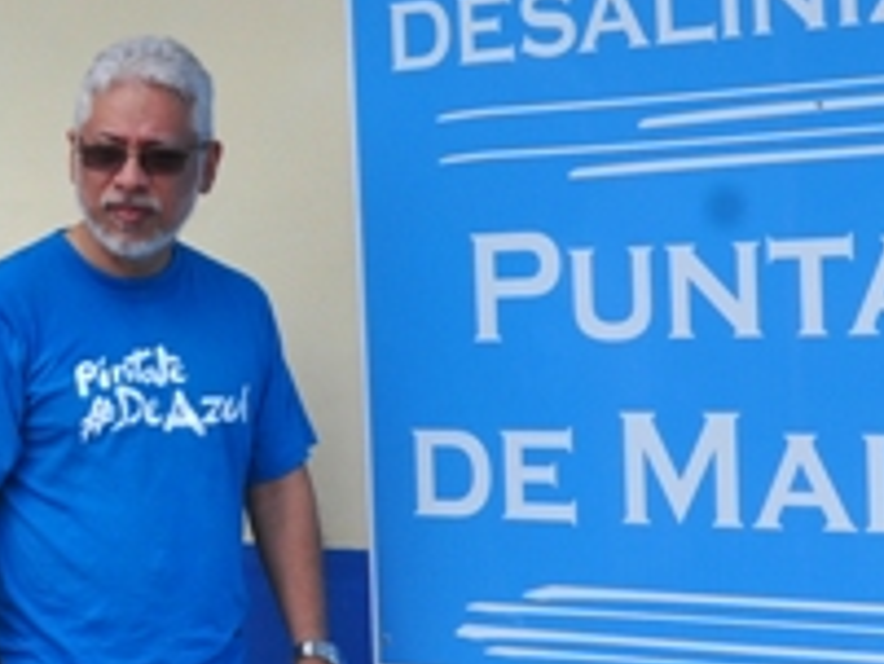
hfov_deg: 18.5
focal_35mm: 103
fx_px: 2632
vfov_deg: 14.4
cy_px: 257
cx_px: -22
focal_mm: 18
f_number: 10
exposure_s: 1/400
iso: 200
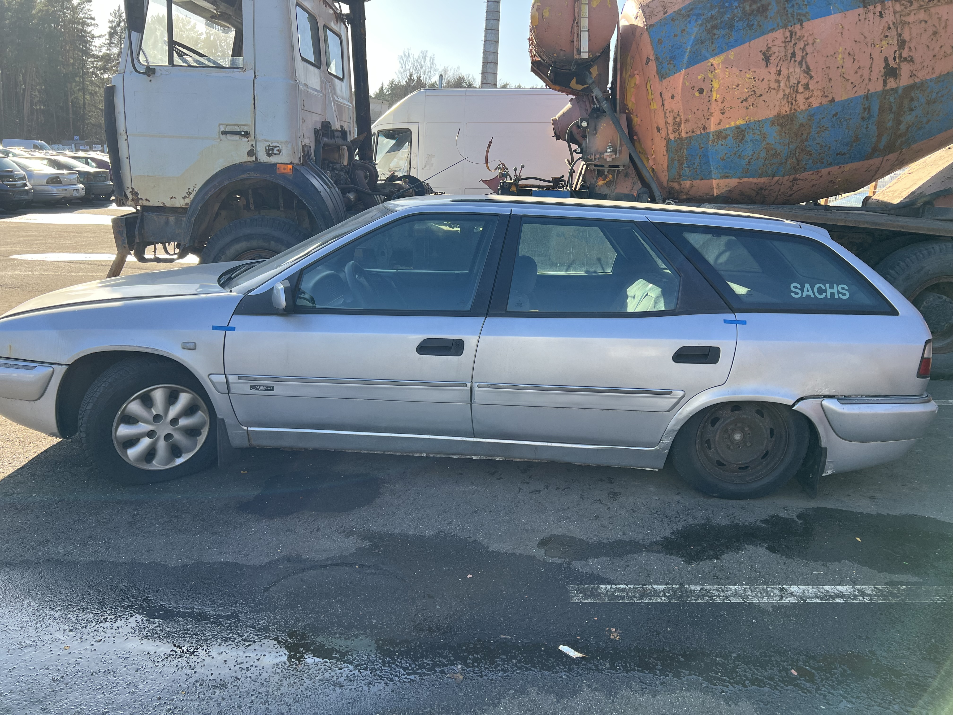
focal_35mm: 26
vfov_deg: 53.1
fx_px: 716
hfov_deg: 67.3
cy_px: 358
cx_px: 476
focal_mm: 5.7
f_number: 1.5
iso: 50
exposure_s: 1/894
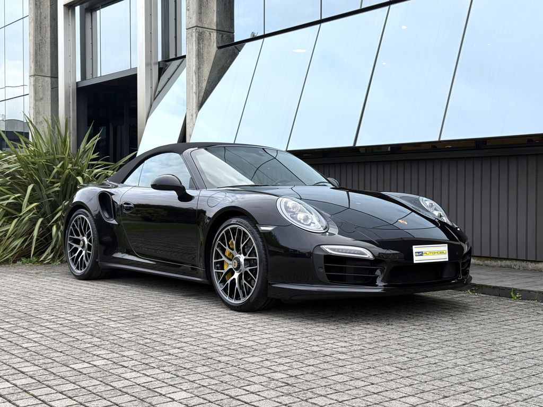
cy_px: 204
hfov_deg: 39.7
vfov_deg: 30.3
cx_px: 272
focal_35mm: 48
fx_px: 753
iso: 80
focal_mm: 6.76
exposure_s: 1/1085
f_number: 1.78
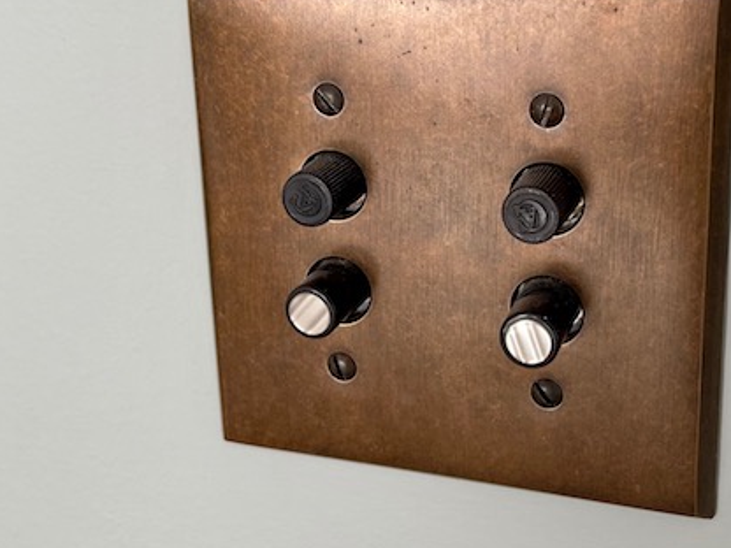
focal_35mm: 50
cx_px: 441
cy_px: 141
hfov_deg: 38.0
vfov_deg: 28.7
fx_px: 1056
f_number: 1.6
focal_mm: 5.1
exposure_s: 1/120
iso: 80
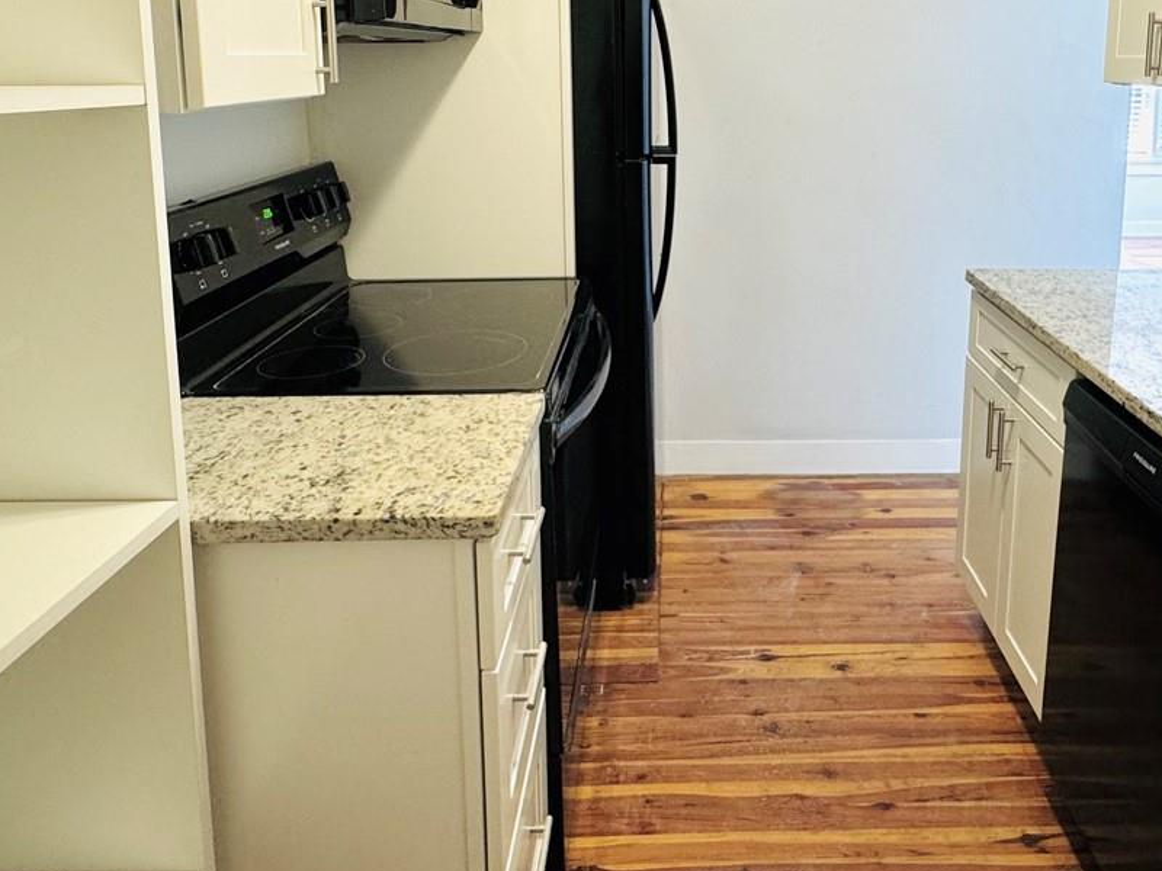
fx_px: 940
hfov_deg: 62.8
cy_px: 195
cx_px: 709
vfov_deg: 47.5
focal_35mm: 28
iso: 200
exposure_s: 1/60
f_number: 2.2
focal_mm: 2.22
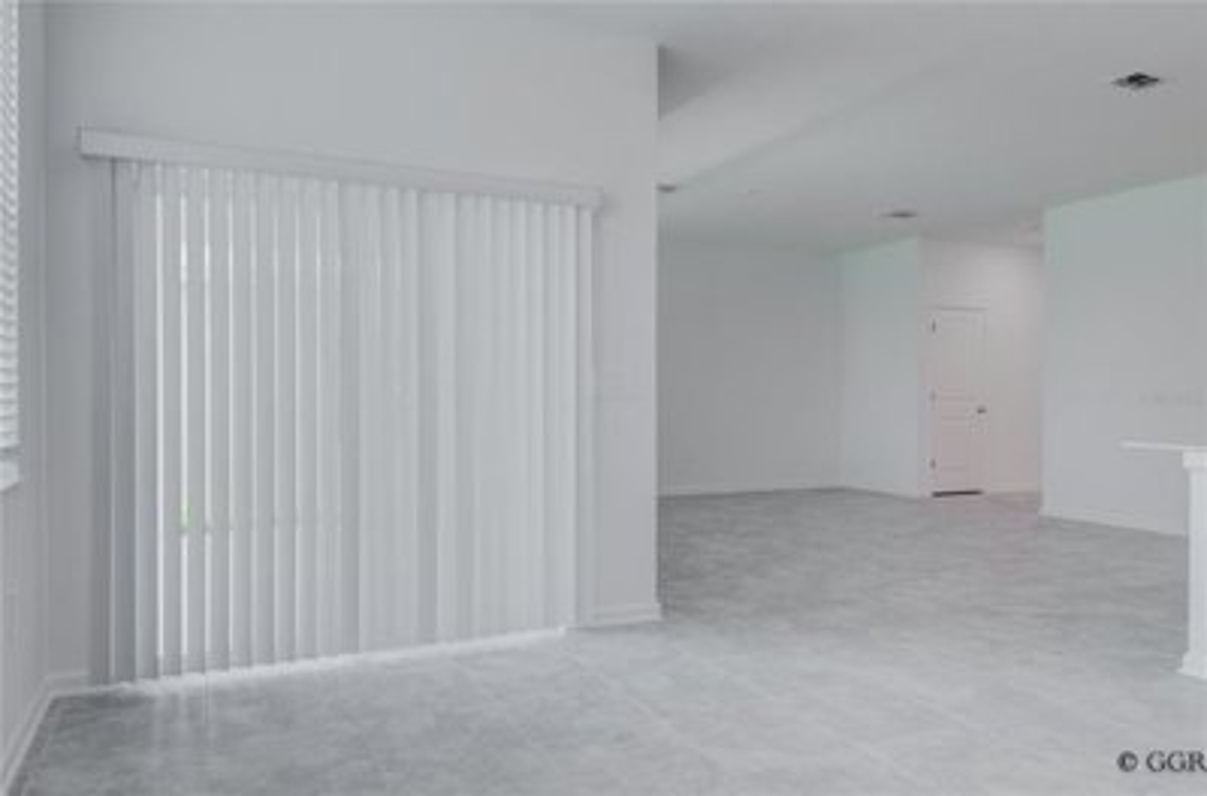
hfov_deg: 73.9
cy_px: 398
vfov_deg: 52.8
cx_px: 604
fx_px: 802
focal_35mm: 24
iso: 400
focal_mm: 16
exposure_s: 1/50
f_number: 8
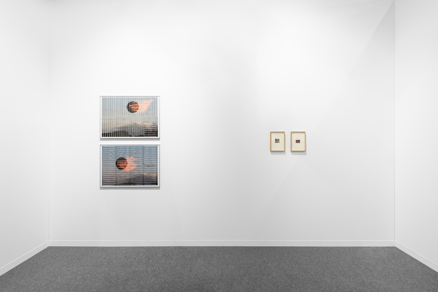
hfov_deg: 90.0
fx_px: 219
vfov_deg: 67.4
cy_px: 146
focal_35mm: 18
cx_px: 219
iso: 125
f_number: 11
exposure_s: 1/3
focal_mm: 18
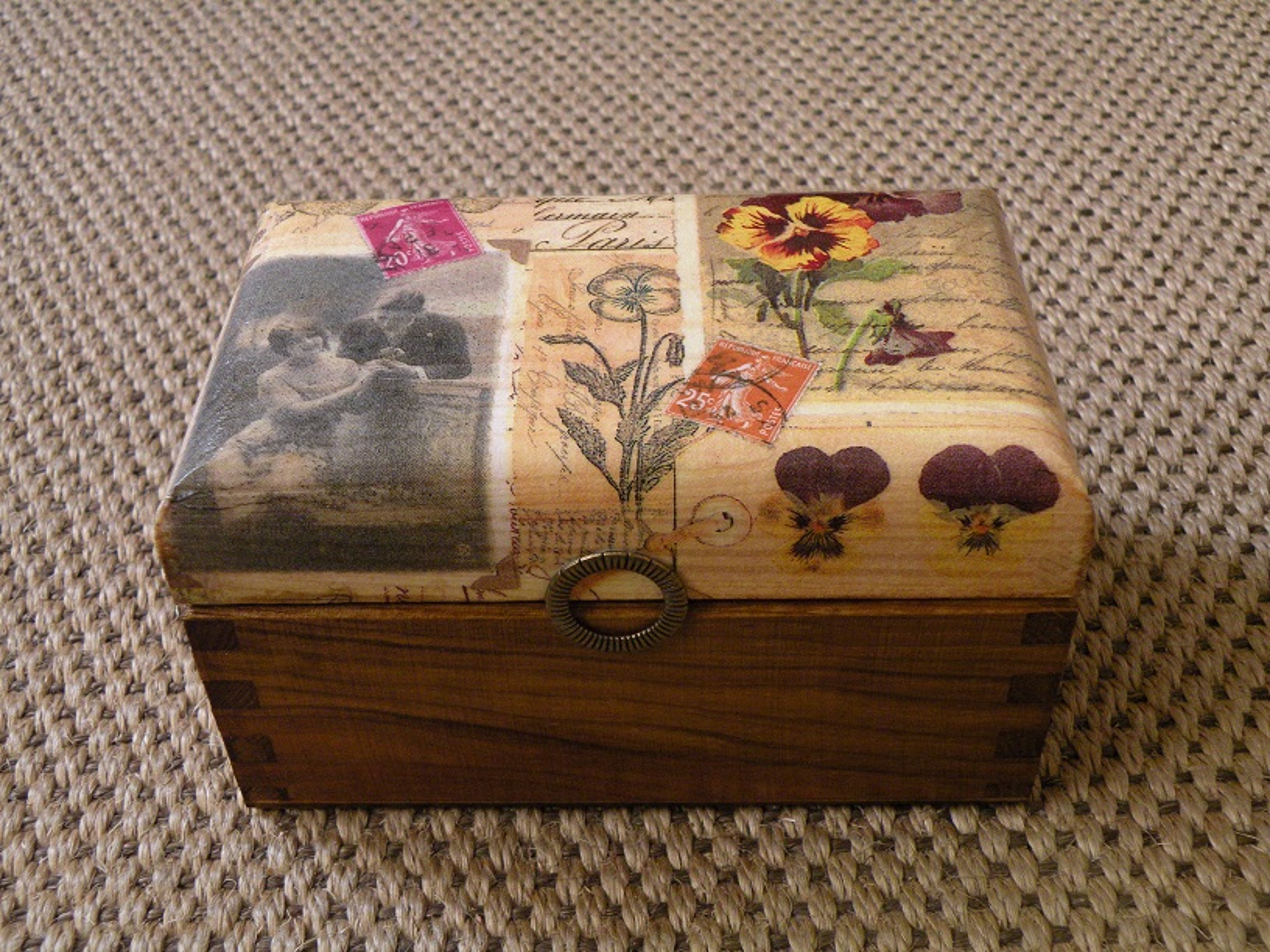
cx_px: 635
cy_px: 476
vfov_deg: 34.3
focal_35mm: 42
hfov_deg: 44.8
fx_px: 1541
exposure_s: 1/60
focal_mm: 7.4
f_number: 3.2
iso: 297
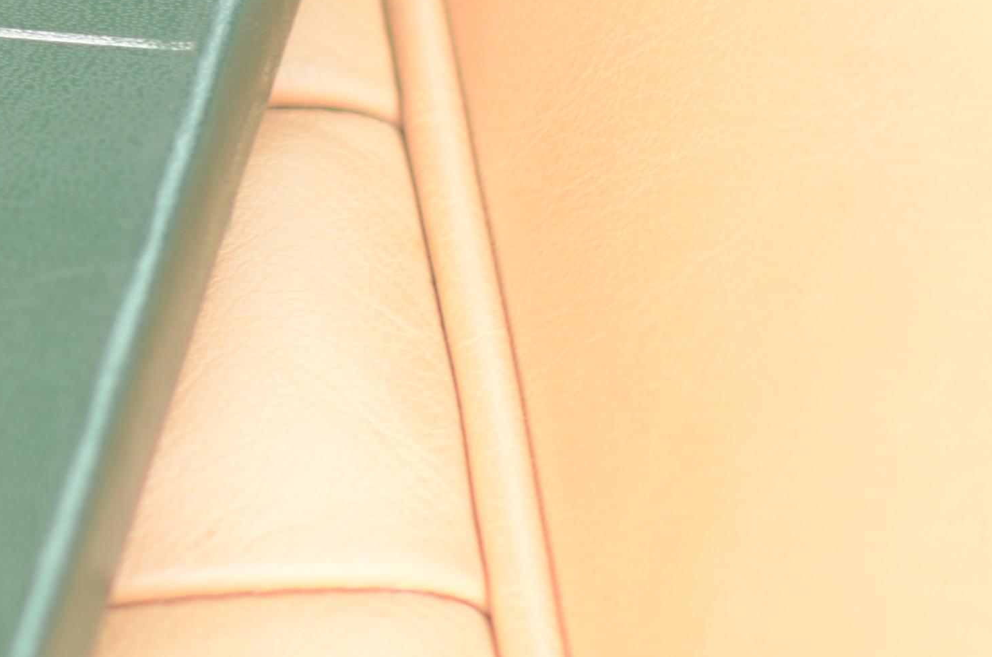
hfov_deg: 8.1
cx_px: -482
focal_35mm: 251
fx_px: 6901
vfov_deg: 5.4
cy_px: 89
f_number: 2.2
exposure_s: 1/60
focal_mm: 50
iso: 160
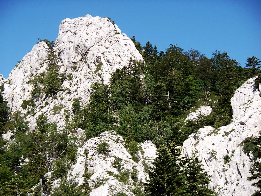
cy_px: 98
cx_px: 130
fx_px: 603
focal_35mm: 80
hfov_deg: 24.4
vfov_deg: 18.4
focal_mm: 16.86
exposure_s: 1/640
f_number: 3.4
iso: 64
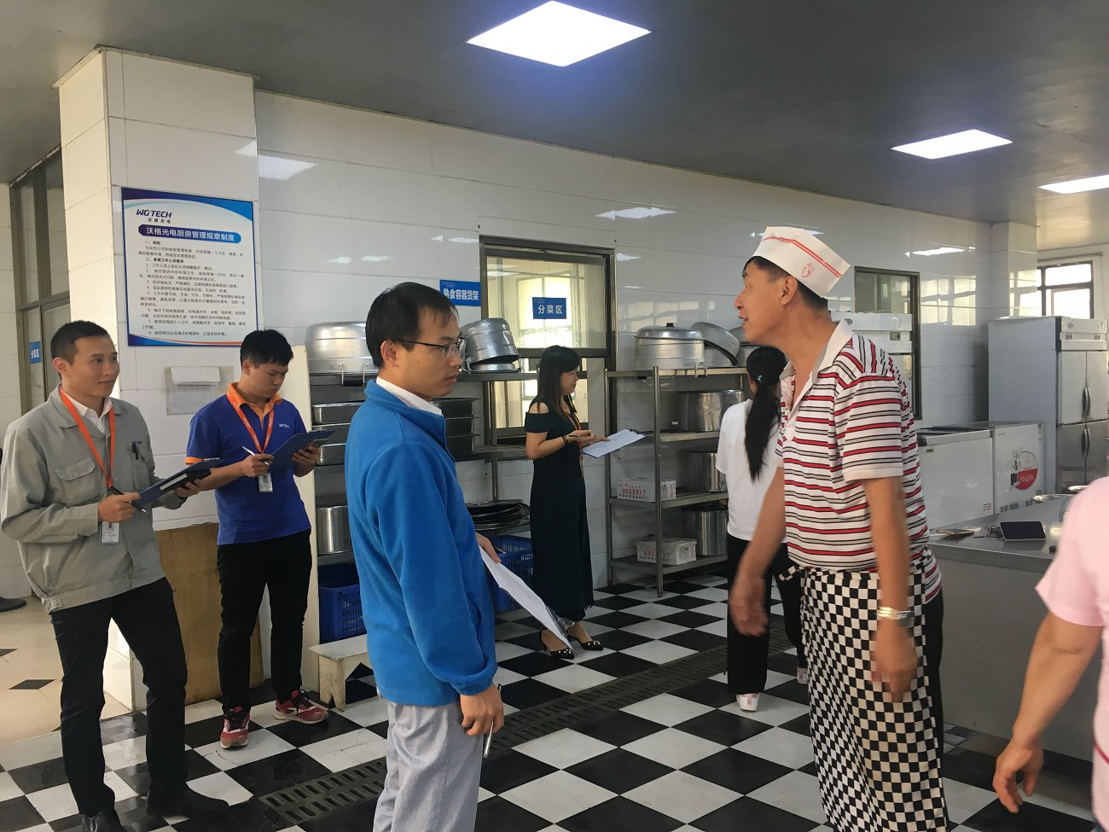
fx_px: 929
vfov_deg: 48.2
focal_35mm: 29
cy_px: 416
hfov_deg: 61.7
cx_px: 554
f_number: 2.2
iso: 64
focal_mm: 4.15
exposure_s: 1/33
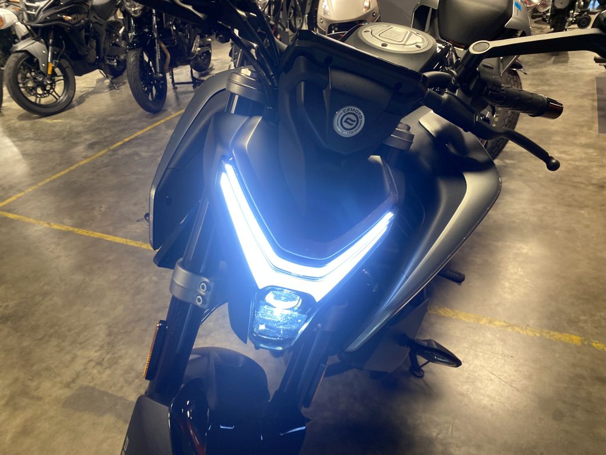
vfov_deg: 53.1
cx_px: 303
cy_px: 228
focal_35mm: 26
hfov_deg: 67.3
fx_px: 455
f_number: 1.8
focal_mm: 4.25
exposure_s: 1/50
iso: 160
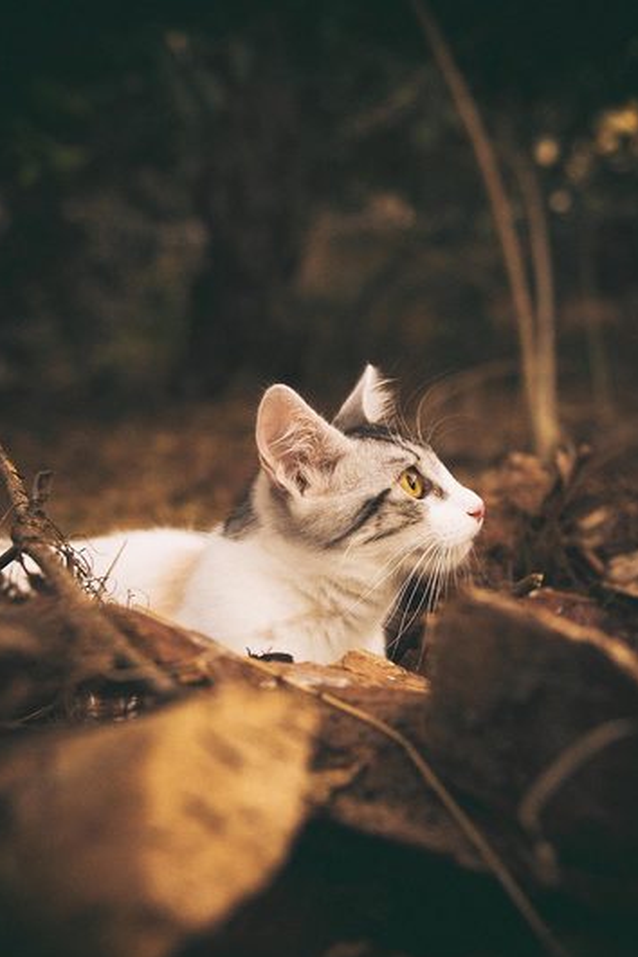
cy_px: 510
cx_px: 315
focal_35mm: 53
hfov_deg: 25.7
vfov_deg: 37.8
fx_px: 1397
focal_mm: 31
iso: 1600
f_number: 2.8
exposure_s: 1/80
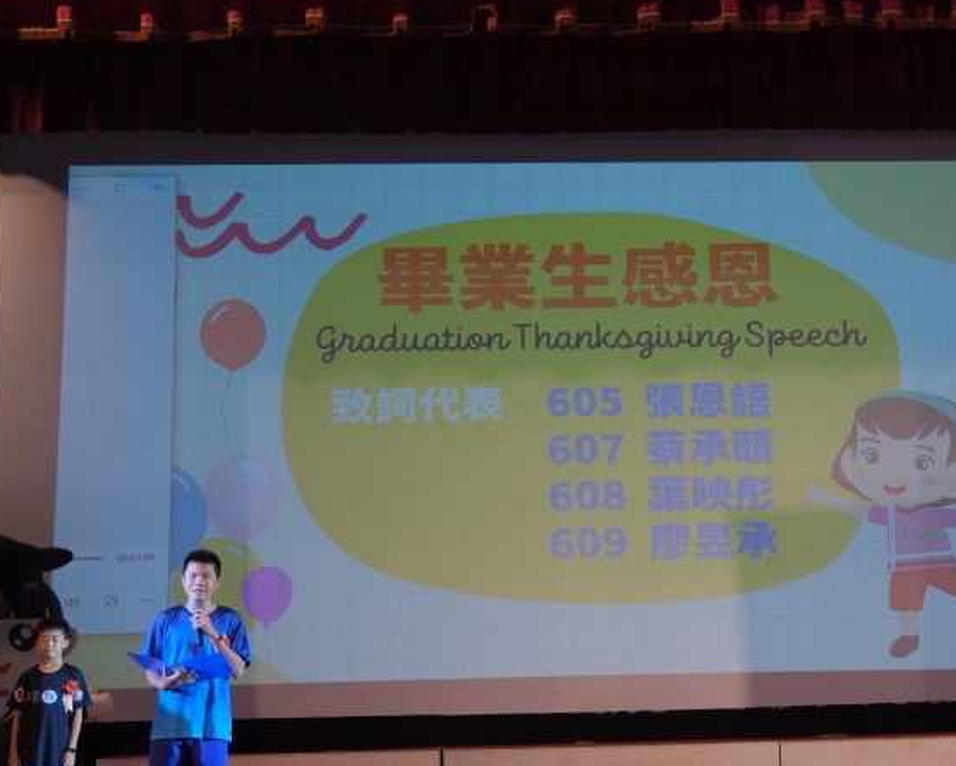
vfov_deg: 25.4
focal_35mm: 60
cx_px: 560
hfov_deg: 31.4
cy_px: 319
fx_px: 1698
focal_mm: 22
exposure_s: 1/60
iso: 500
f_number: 2.8
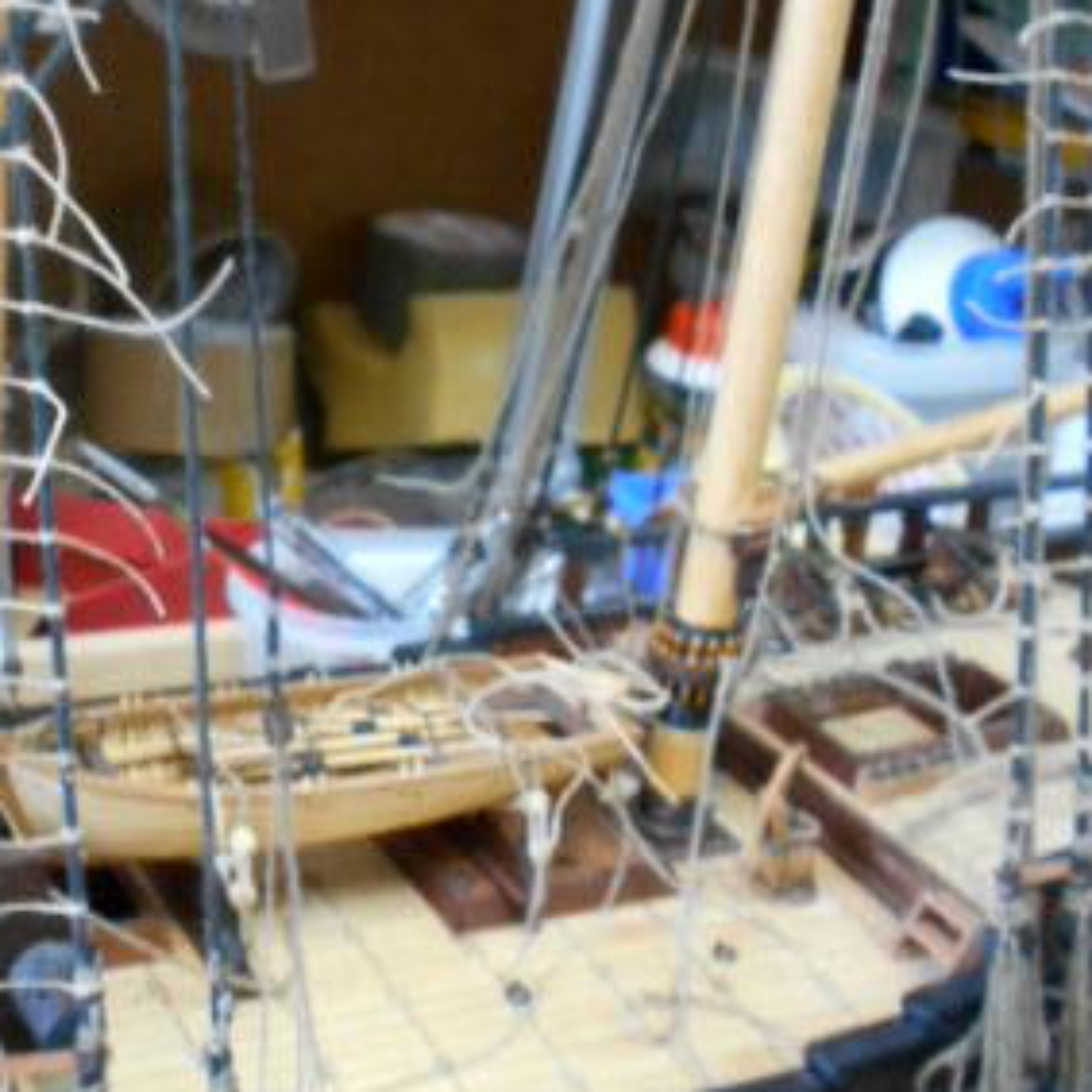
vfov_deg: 32.3
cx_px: 243
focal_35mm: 52
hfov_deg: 32.0
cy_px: 301
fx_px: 1856
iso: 400
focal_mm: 4.6
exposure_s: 1/8
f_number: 3.2
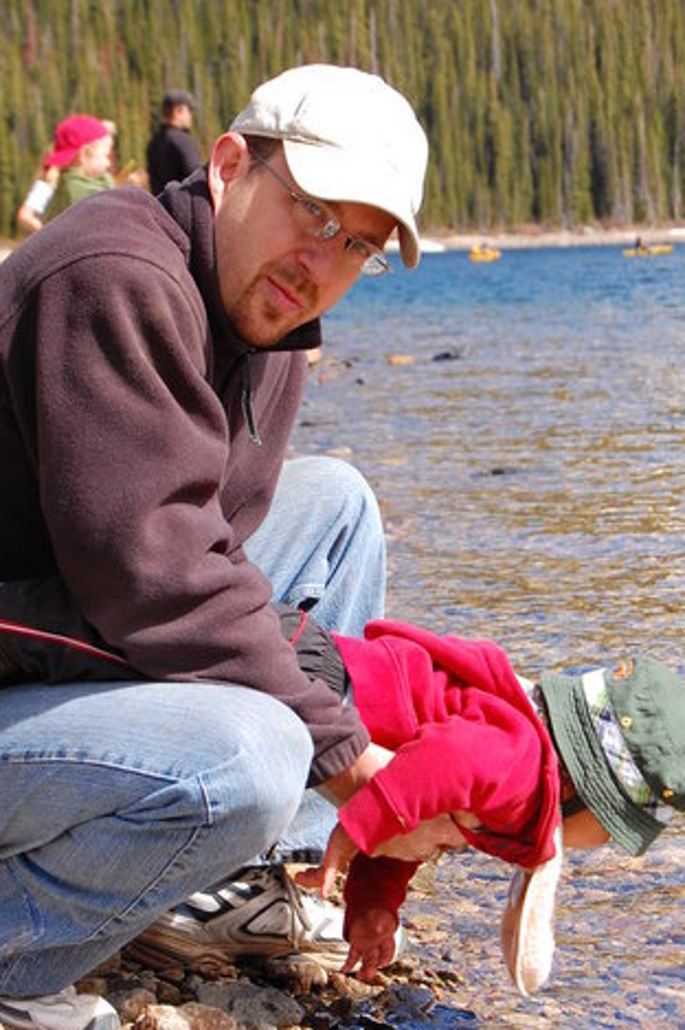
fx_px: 3221
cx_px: 349
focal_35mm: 113
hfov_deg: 12.1
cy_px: 584
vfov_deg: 18.2
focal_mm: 55
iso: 400
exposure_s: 1/400
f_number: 10
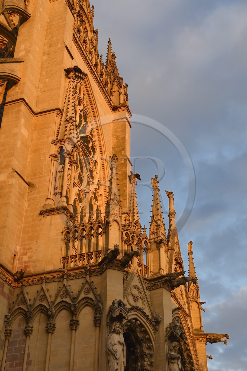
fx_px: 515
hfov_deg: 27.0
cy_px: 186
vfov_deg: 39.6
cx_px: 124
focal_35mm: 50
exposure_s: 1/160
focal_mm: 50
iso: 400
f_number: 7.1
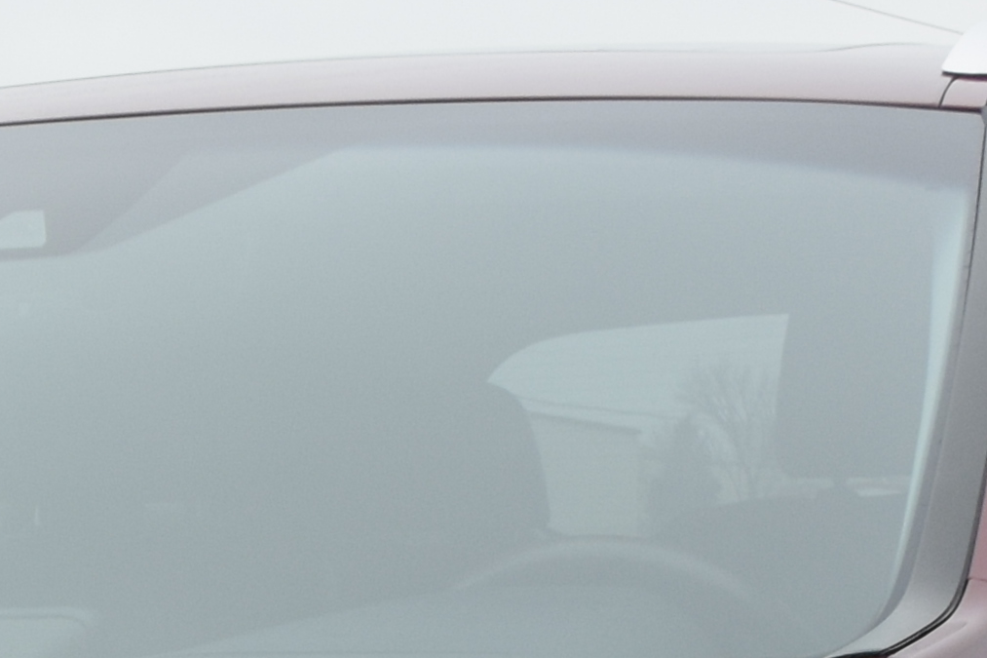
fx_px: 5098
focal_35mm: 186
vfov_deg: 6.9
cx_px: -350
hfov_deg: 10.8
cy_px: 1625
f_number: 4
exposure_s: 1/250
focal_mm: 13.7
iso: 160
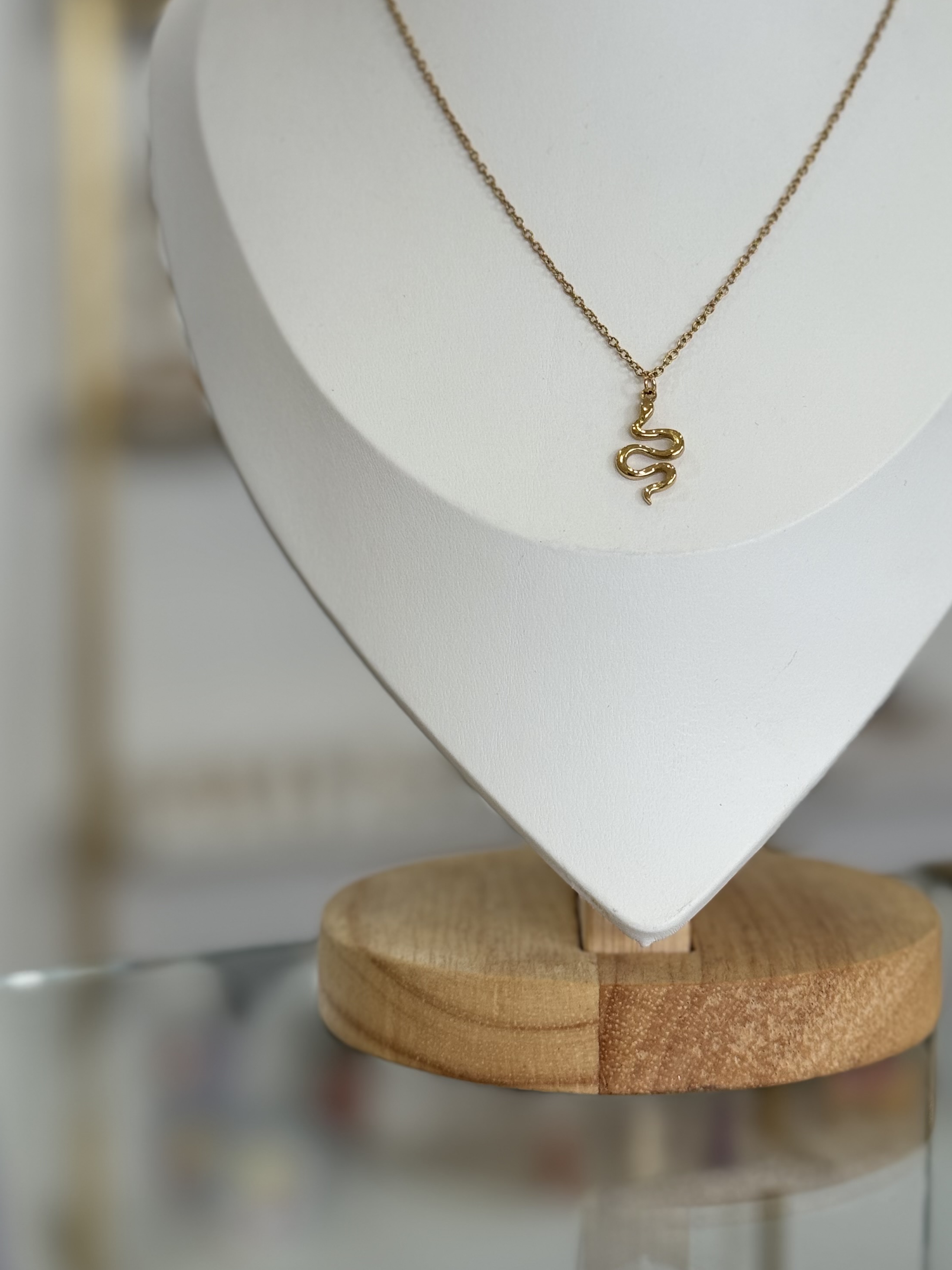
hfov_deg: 22.2
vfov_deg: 29.2
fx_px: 2420
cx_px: 625
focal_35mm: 66
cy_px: 446
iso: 64
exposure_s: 1/121
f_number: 1.78
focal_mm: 6.76
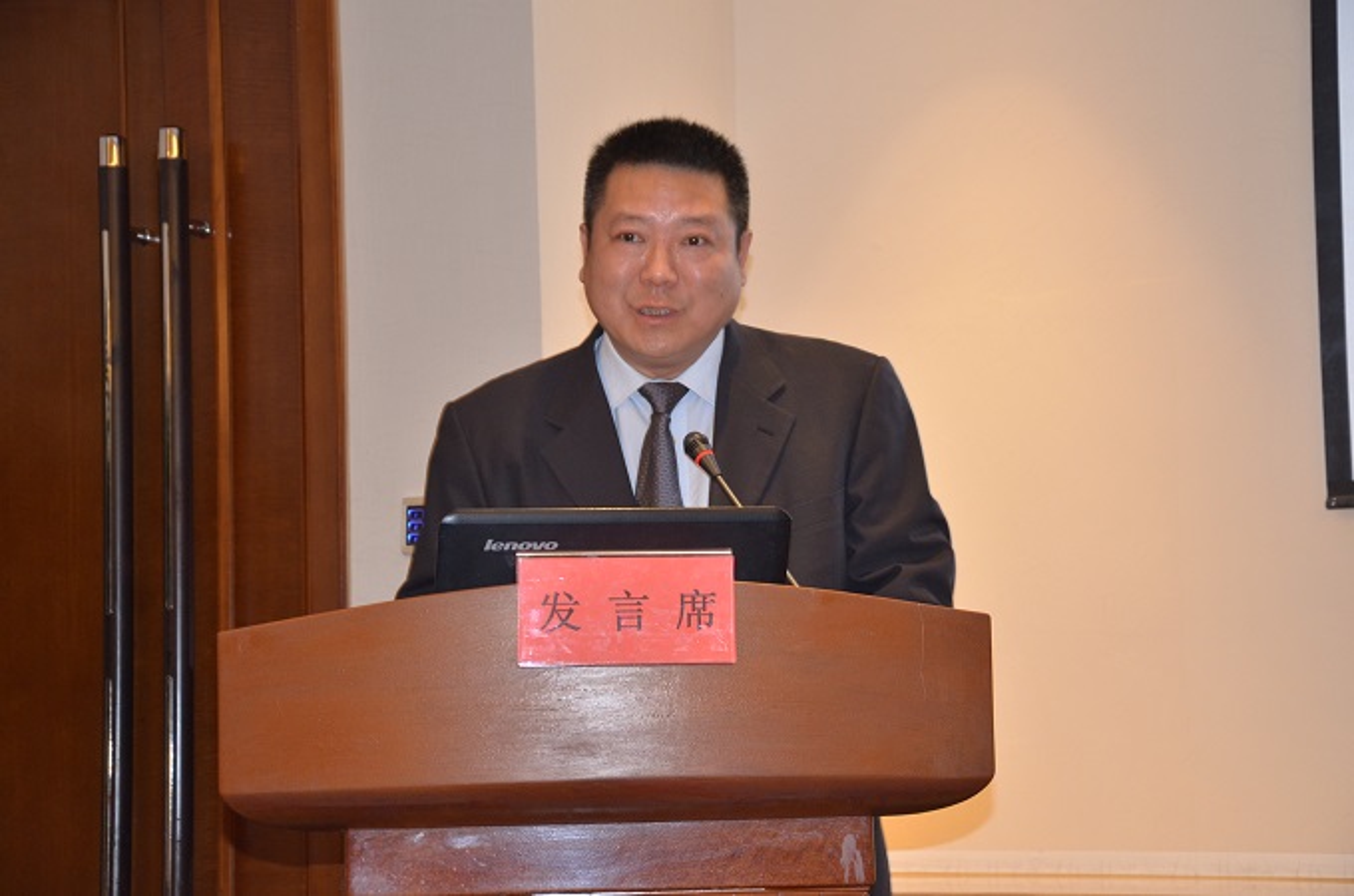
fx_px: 3265
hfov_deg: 23.4
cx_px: 677
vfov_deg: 15.6
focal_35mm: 87
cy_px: 448
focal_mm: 58
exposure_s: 1/30
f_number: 5
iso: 800
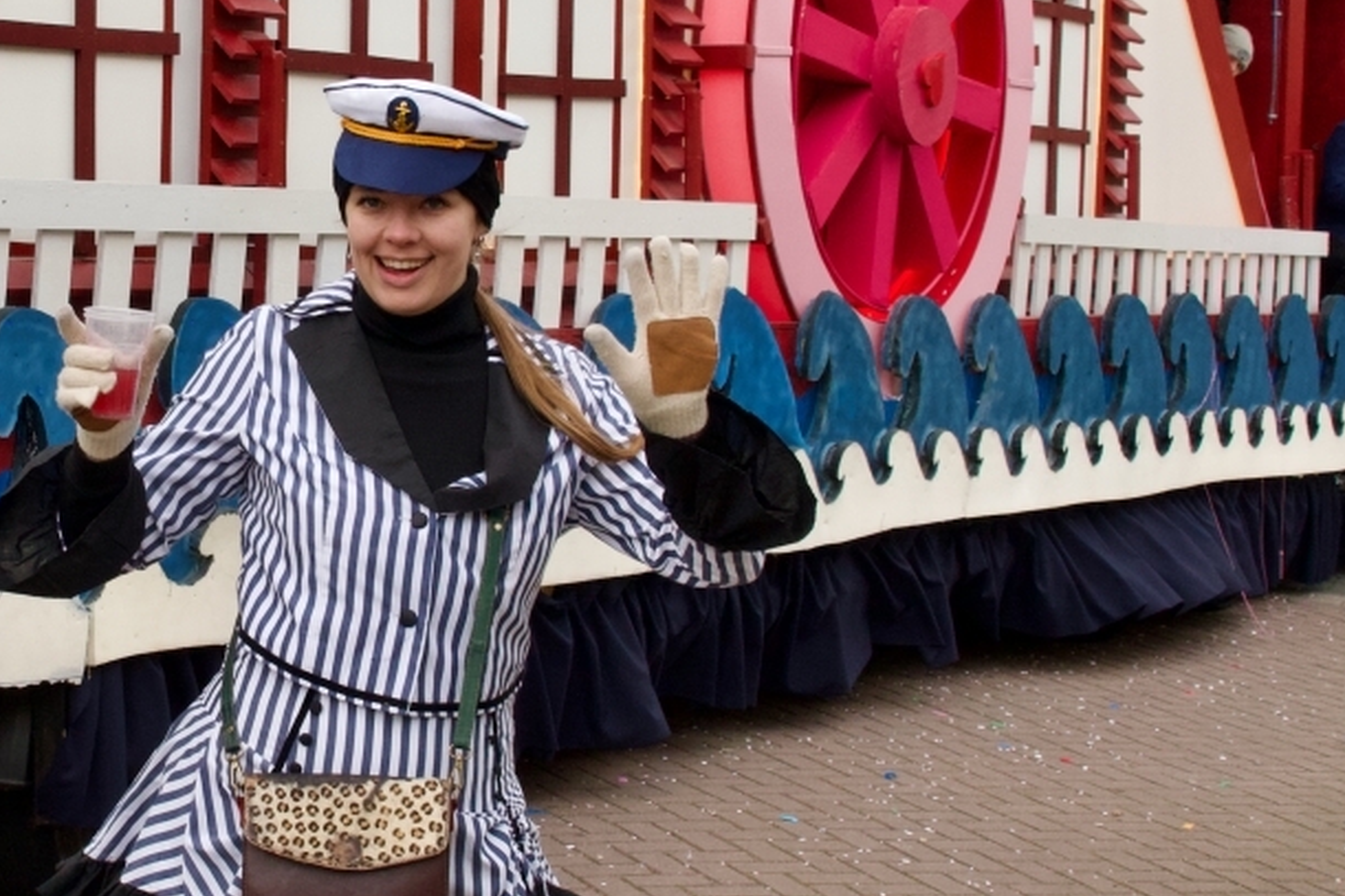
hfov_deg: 35.0
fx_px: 2129
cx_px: 594
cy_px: 286
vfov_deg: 23.6
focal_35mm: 57
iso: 400
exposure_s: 1/640
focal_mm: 10.8
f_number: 4
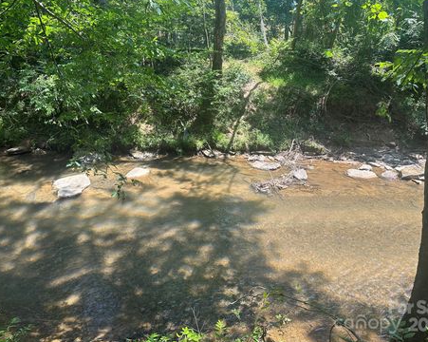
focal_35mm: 26
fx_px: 329
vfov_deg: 54.9
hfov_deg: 66.0
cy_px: 166
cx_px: 228
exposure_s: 1/704
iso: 80
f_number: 1.78
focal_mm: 6.86
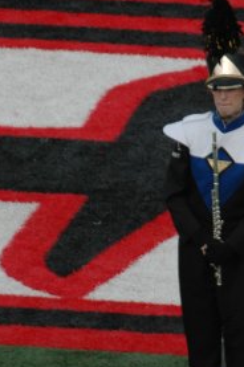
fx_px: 13249
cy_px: 185
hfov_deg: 1.1
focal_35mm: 1300
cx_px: 173
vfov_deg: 1.6
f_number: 5.6
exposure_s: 1/500
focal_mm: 400
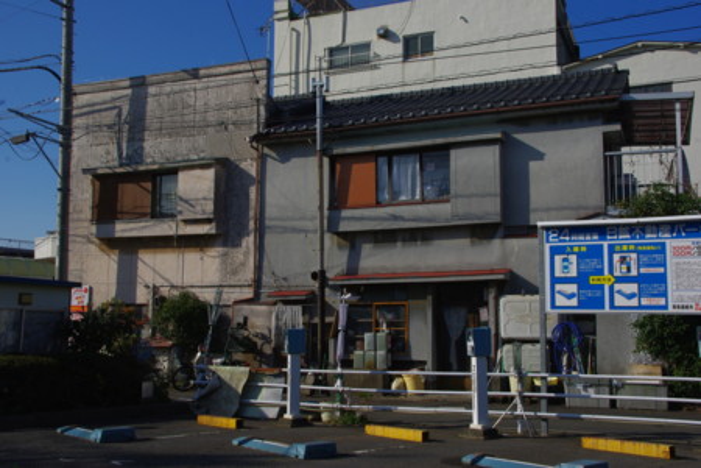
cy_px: 234
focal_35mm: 39
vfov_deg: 34.2
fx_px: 759
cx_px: 350
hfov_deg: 49.6
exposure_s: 1/250
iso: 100
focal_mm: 26
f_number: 11
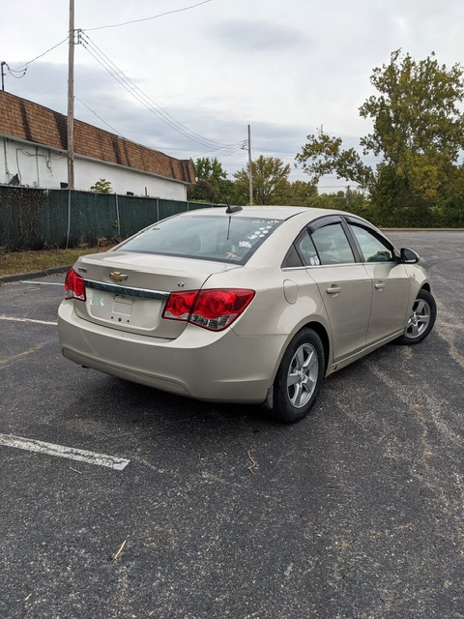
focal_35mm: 27
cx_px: 232
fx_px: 483
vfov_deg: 65.3
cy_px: 310
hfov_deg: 51.4
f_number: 1.73
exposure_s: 1/782
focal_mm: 4.38
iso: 84
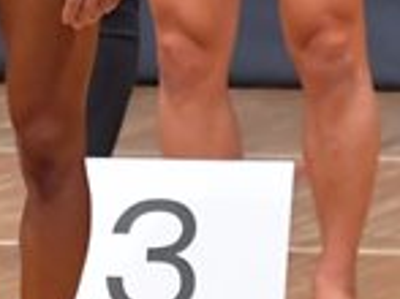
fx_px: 14940
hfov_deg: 1.5
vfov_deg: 1.1
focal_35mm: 1294
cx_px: -88
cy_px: -106
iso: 8000
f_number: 5.6
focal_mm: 170
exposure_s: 1/400
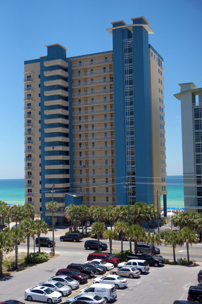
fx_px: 367
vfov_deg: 45.0
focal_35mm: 44
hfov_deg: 30.8
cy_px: 152
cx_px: 101
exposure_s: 1/4000
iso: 800
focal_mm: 29
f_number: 4.5
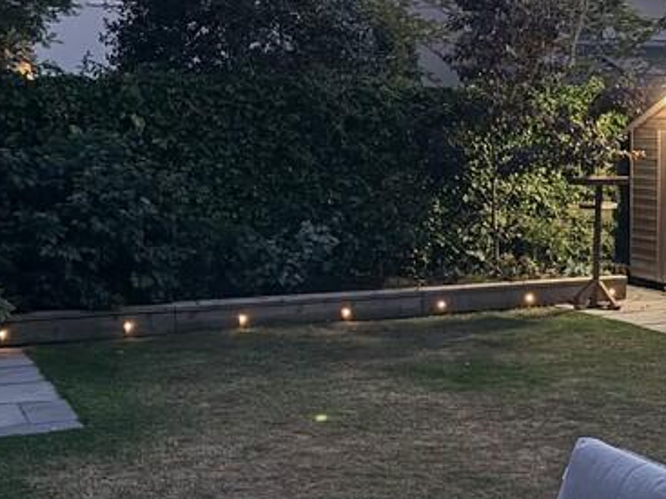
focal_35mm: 67
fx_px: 1289
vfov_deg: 21.9
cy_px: 261
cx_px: 501
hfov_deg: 28.5
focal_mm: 6.76
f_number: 1.78
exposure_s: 1/12
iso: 1000
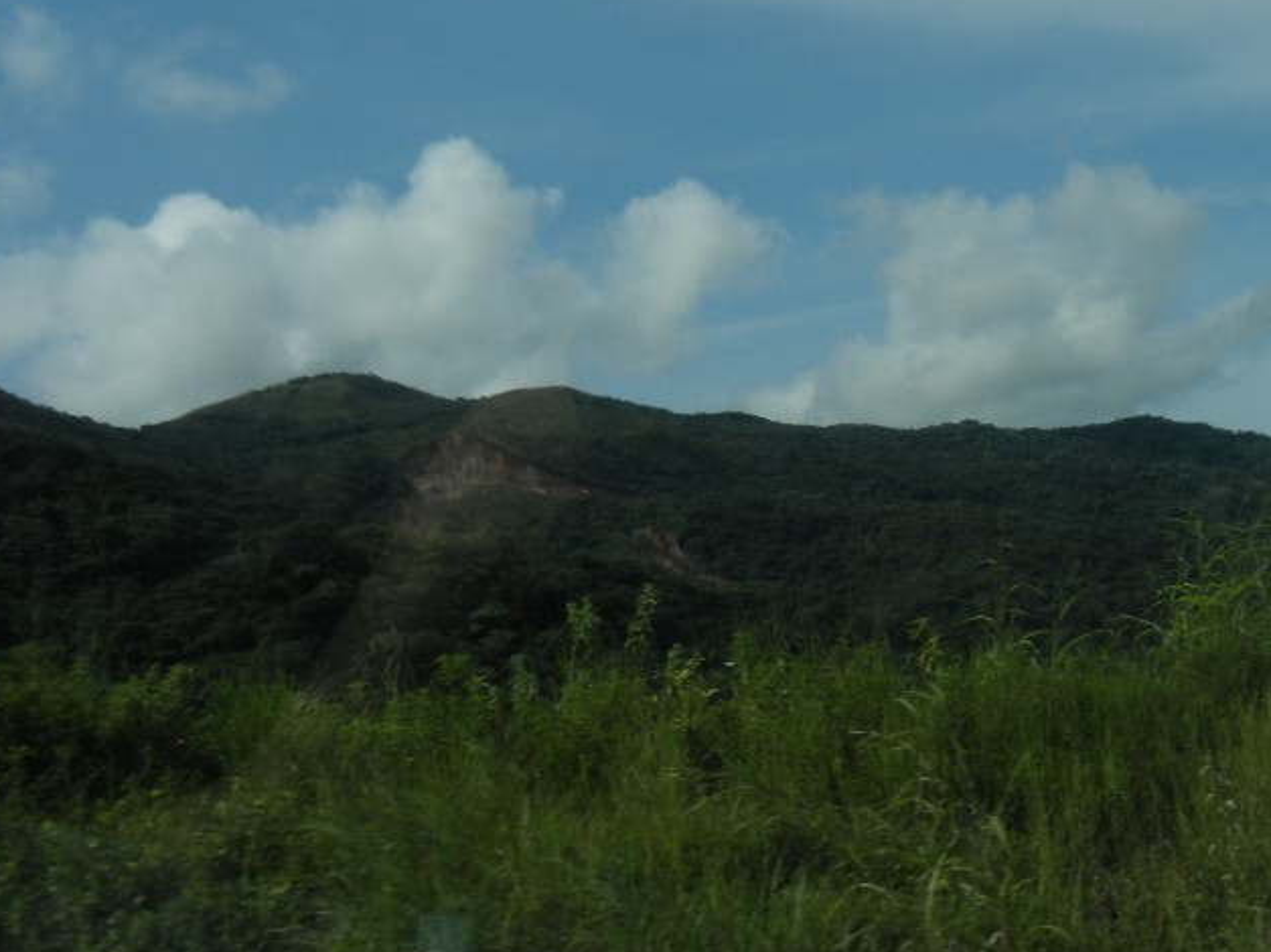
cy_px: 506
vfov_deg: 29.7
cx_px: 981
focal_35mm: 49
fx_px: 1799
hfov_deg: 37.8
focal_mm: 5.4
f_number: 7
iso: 160
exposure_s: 1/972
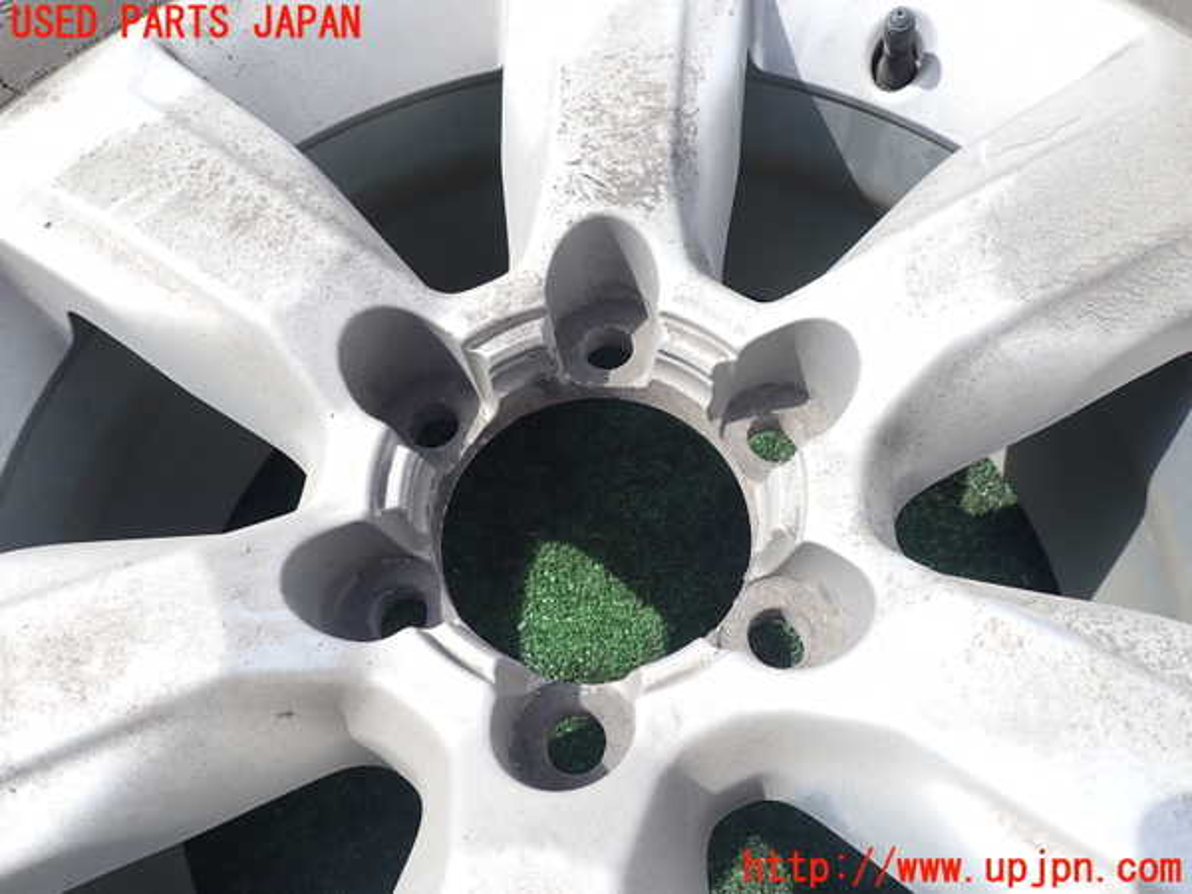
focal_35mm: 25
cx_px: 596
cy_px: 447
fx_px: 861
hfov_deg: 69.4
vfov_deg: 54.9
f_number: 2.8
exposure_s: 1/640
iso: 100
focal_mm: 4.5
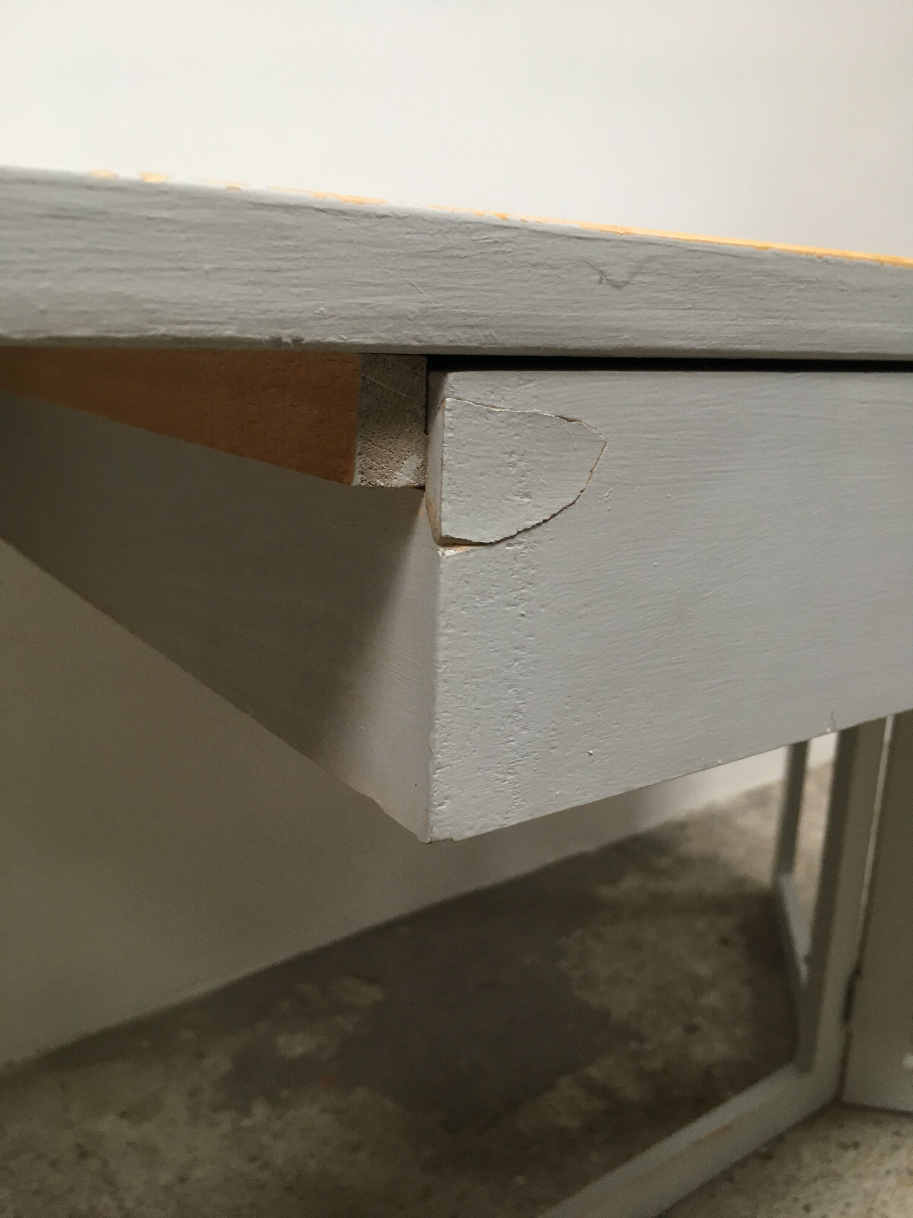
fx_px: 1020
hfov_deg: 48.2
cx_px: 456
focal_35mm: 29
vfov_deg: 61.7
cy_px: 609
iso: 125
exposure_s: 1/33
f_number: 2.2
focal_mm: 4.15
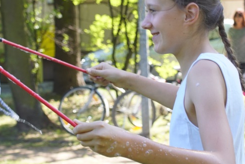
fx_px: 933
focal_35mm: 137
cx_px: 140
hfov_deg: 15.0
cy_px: 51
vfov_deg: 10.0
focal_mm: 45
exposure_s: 1/160
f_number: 4.5
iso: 320
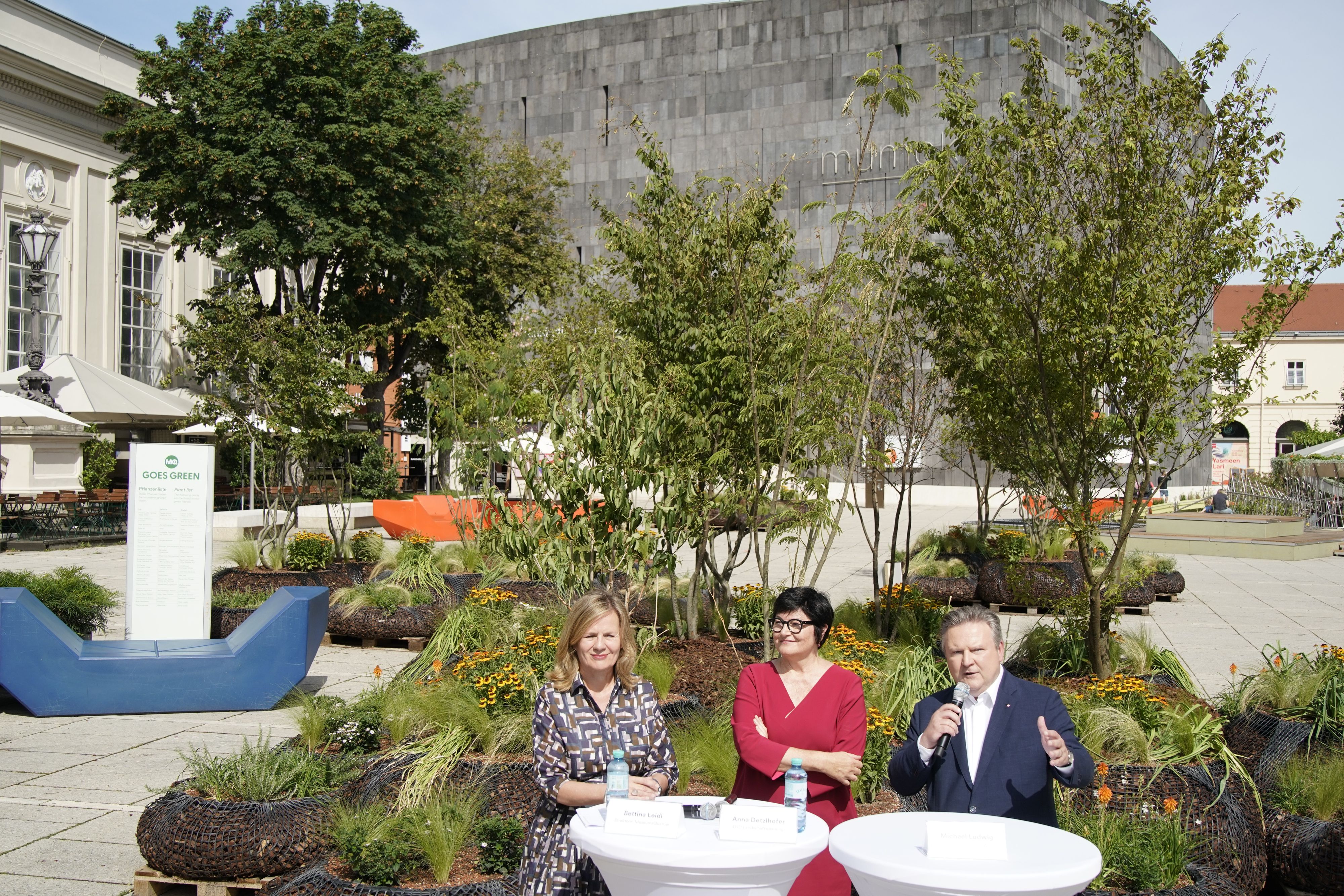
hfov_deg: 46.4
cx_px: 672
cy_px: 448
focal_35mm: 42
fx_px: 1568
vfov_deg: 31.9
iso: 320
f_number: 7.1
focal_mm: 42
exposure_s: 1/1000
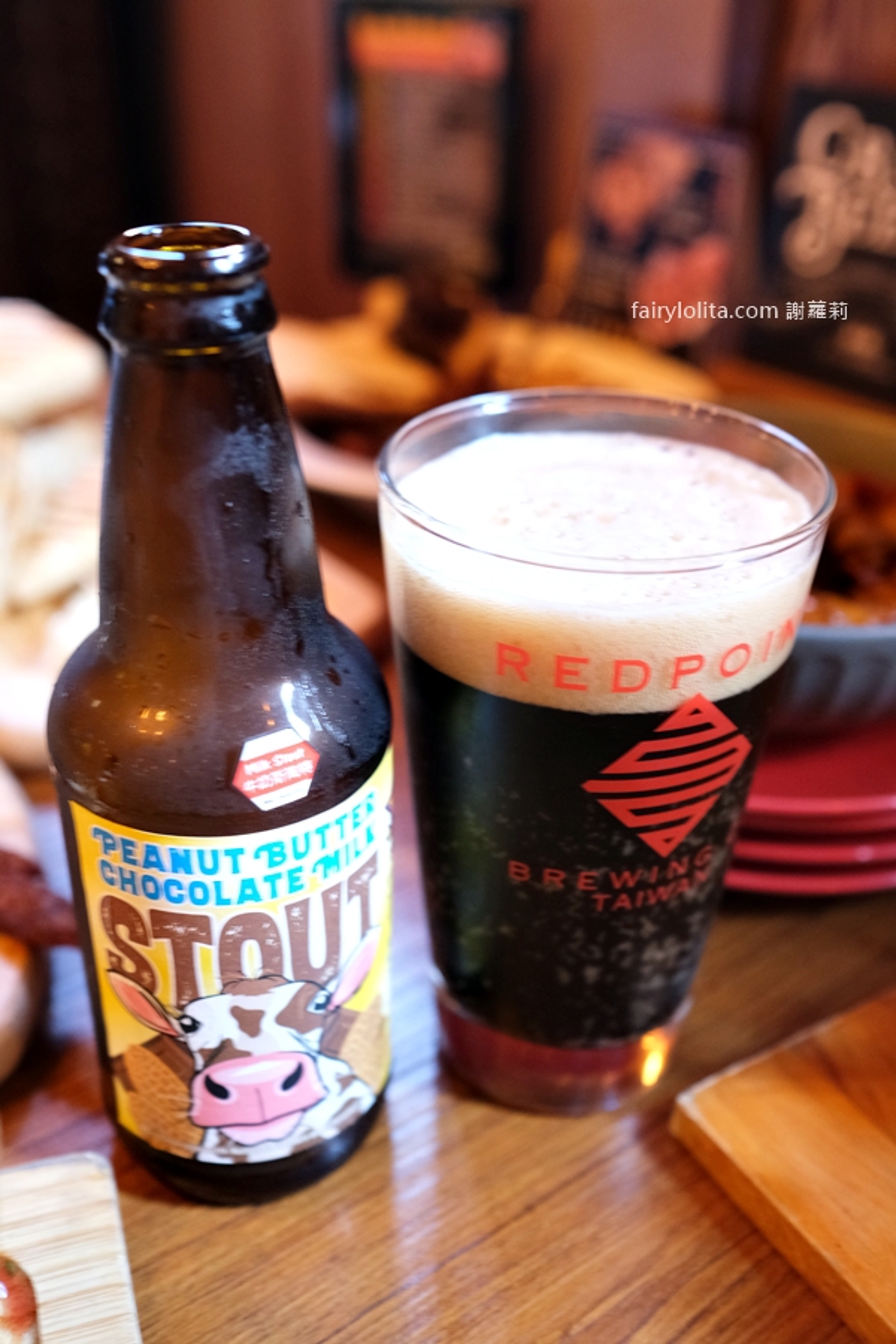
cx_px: 448
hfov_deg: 37.9
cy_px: 672
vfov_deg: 54.4
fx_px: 1307
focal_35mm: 35
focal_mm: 23
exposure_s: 1/26
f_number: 2.8
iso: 1600
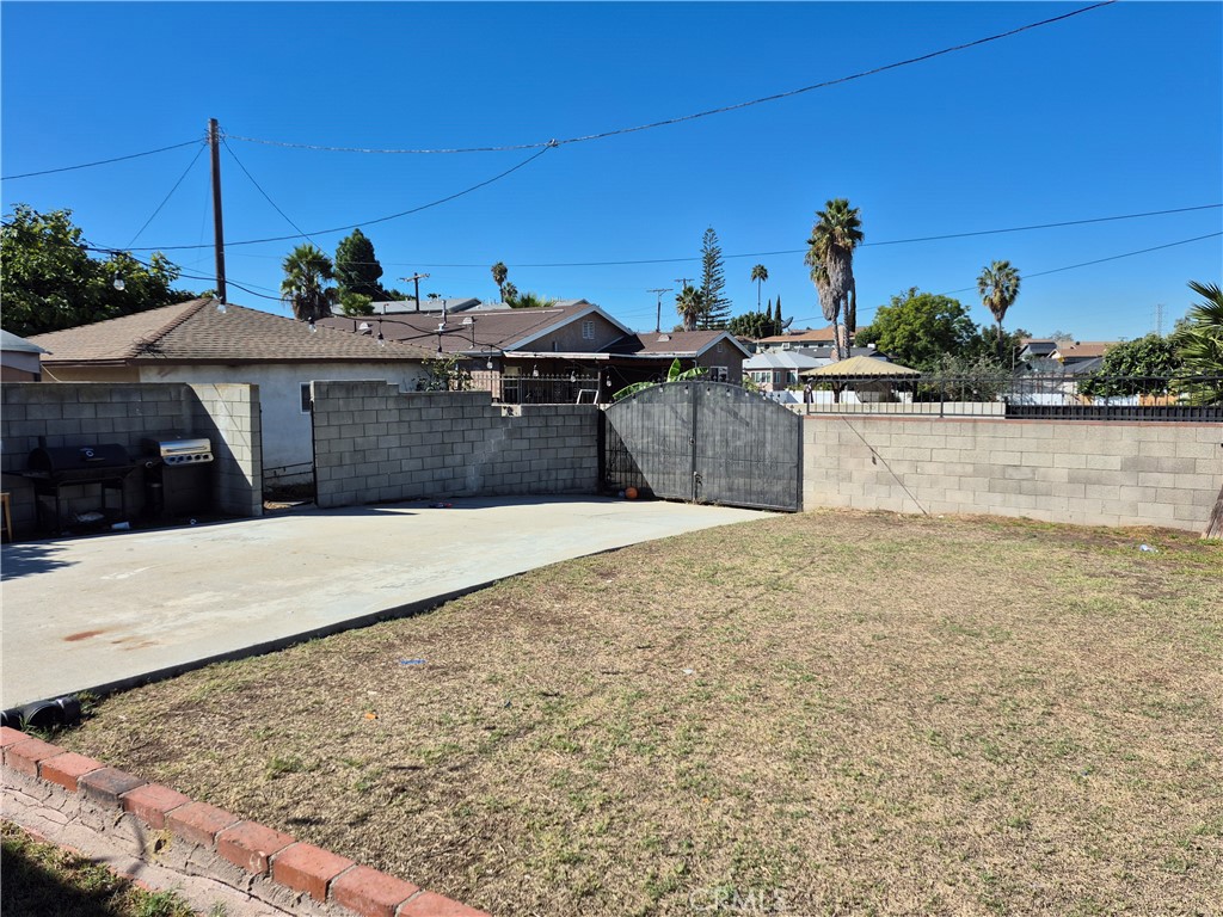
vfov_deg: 58.9
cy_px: 458
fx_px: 813
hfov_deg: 73.9
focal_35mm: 23
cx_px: 612
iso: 25
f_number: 1.8
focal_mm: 5.4
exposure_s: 1/1852
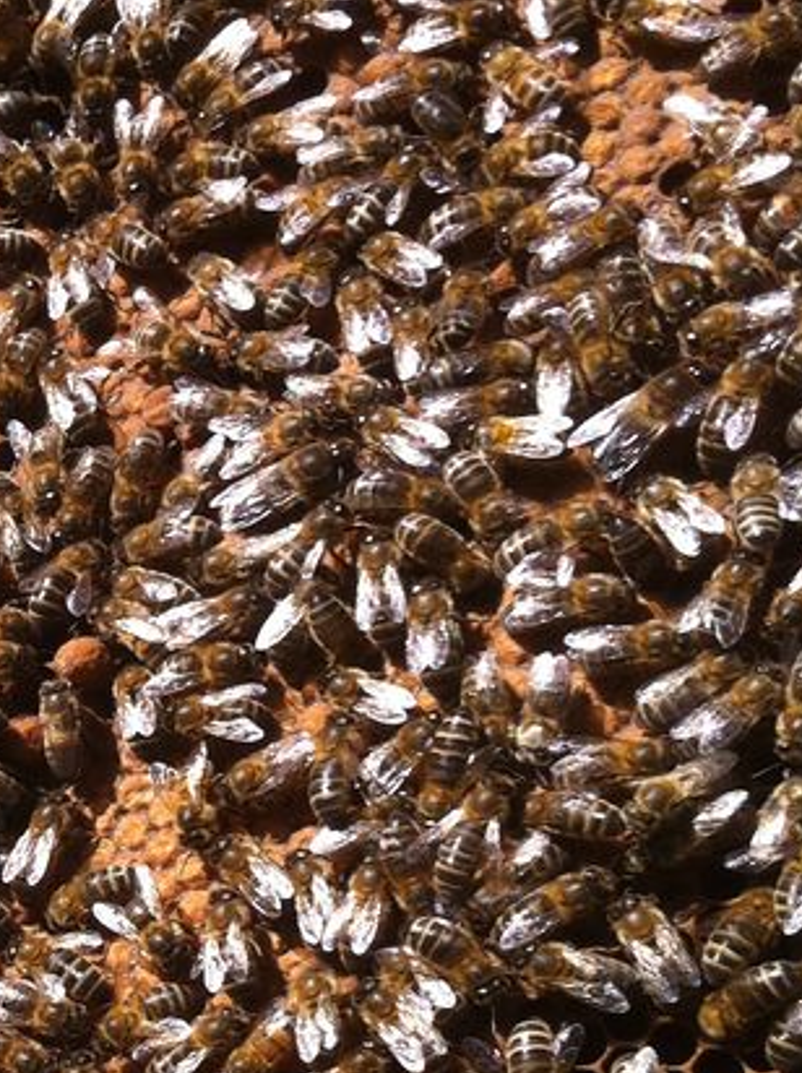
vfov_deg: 22.5
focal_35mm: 85
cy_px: 966
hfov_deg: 16.9
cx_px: -4
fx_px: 2631
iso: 80
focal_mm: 3.85
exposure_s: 1/529
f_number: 2.8
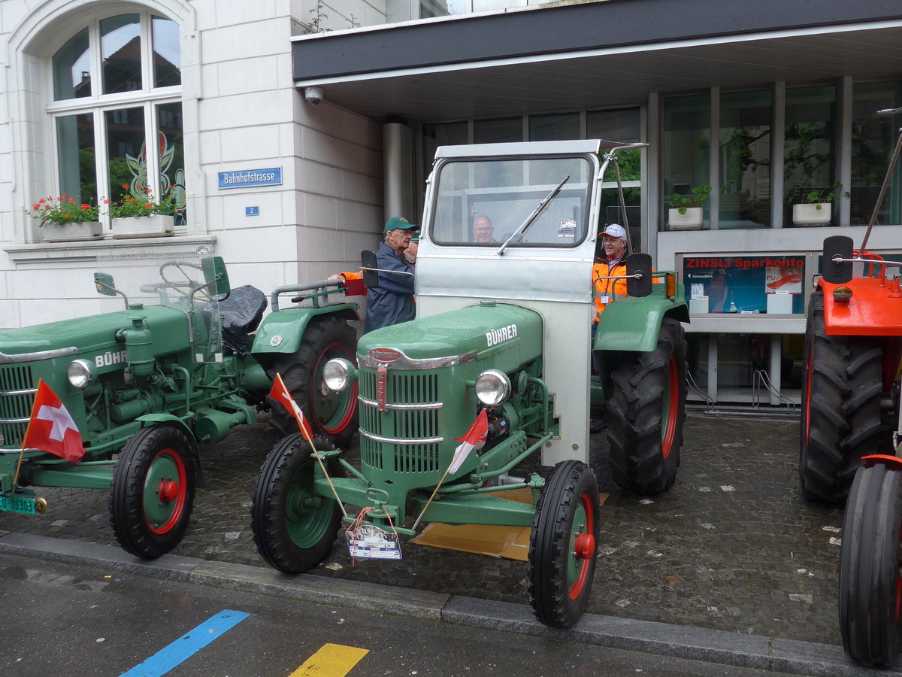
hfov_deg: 61.7
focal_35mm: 29
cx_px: 451
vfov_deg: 48.2
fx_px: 756
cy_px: 338
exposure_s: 1/320
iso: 80
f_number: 2.8
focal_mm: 6
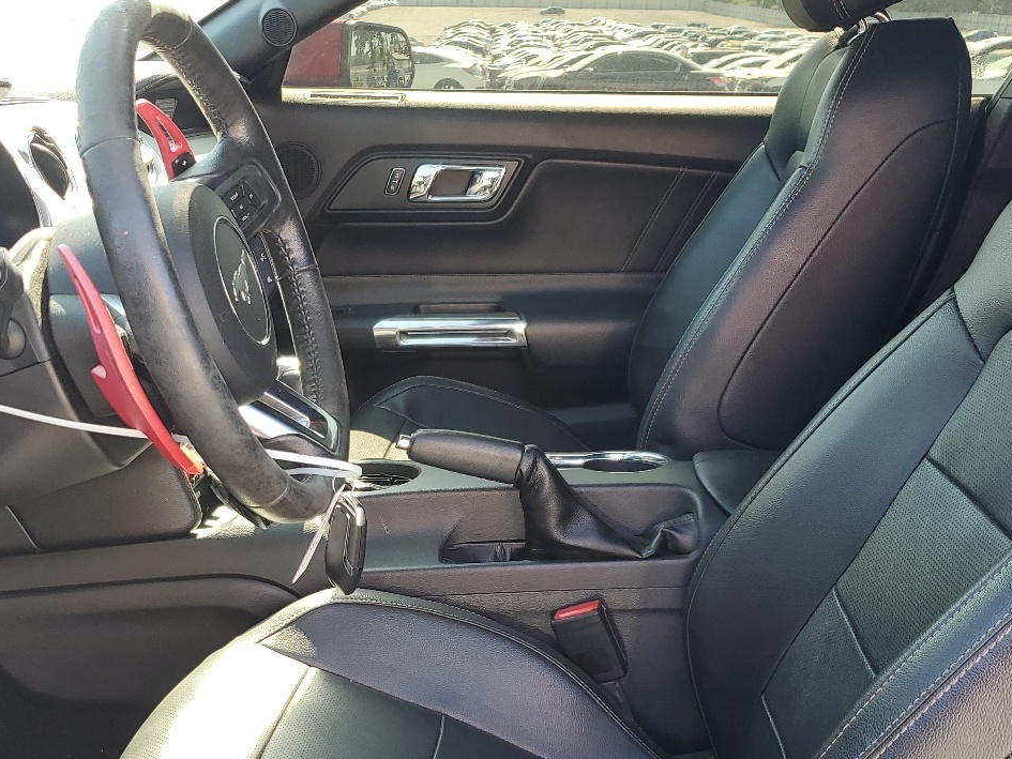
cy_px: 573
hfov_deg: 42.7
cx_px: 401
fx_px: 1287
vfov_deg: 32.2
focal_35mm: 44
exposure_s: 1/127
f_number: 1.5
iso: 50
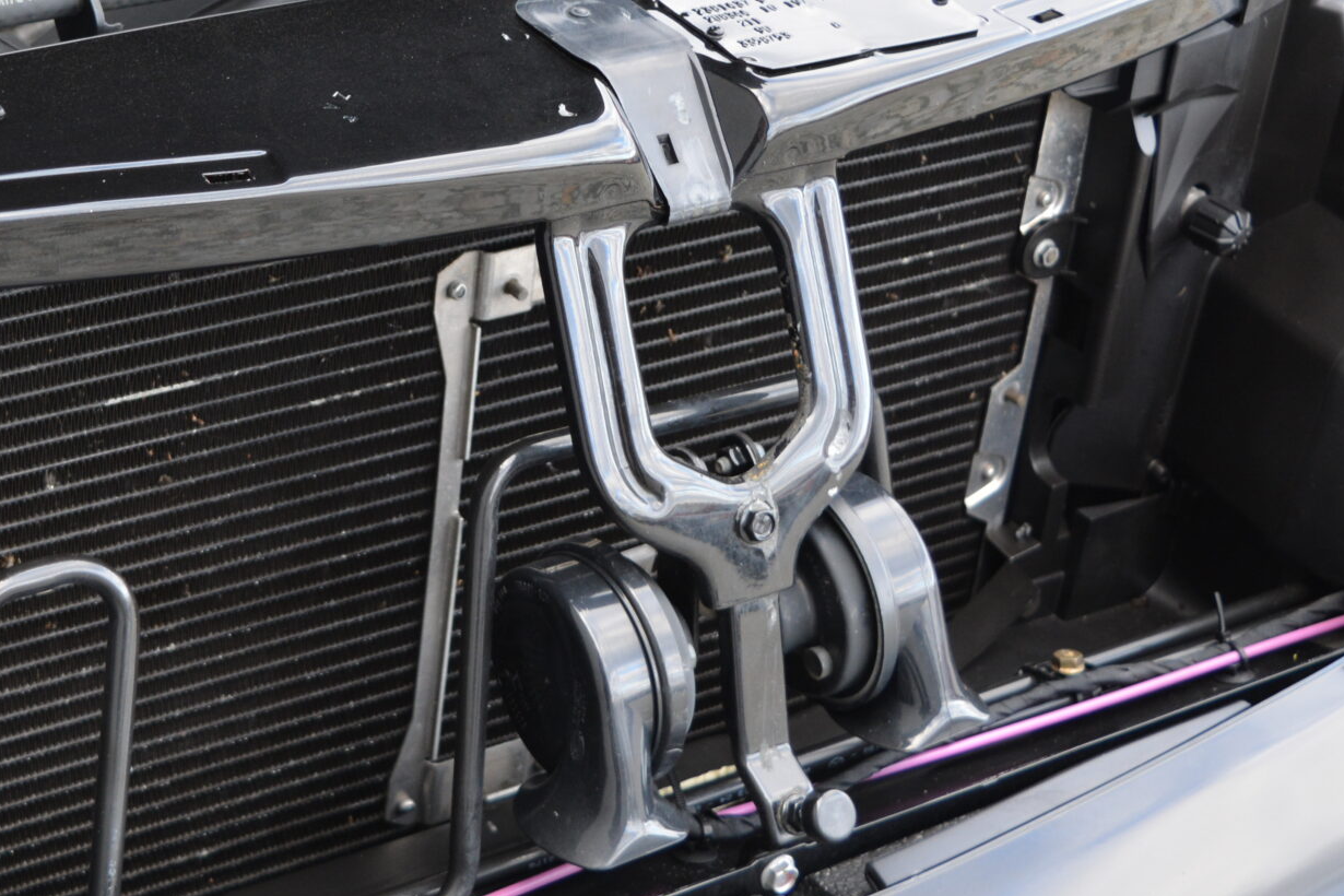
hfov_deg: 25.6
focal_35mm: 78
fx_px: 2913
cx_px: 291
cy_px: 364
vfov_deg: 17.5
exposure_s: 1/80
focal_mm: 25
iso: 400
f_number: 4.5
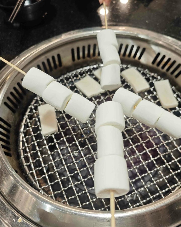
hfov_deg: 48.4
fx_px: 201
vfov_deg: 58.8
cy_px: 114
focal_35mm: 30
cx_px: 98
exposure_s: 1/60
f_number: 2
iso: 200
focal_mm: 8.72
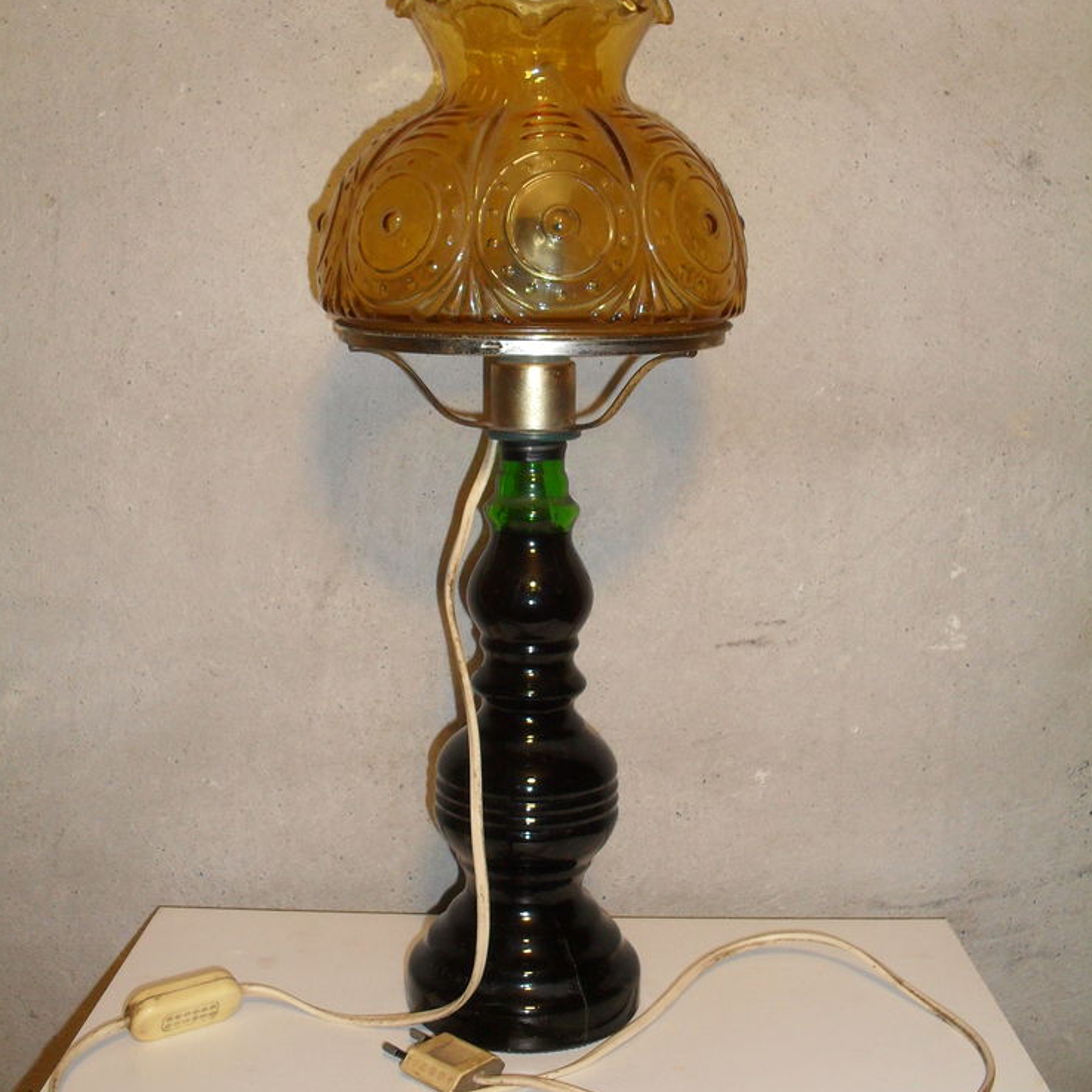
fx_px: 1499
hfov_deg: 40.0
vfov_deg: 40.0
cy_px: 508
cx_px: 542
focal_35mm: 42
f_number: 3.2
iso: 200
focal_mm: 6.3
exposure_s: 1/45
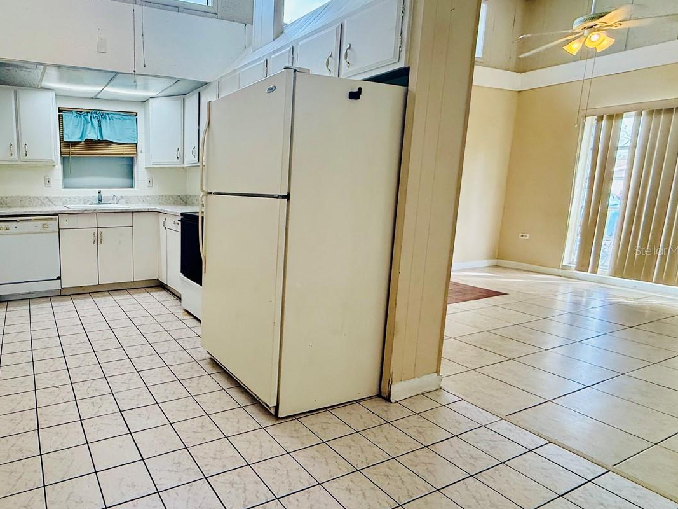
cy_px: 250
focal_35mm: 21
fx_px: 411
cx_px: 186
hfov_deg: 74.4
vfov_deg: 63.4
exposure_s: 1/120
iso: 160
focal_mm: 2.22
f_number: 2.2
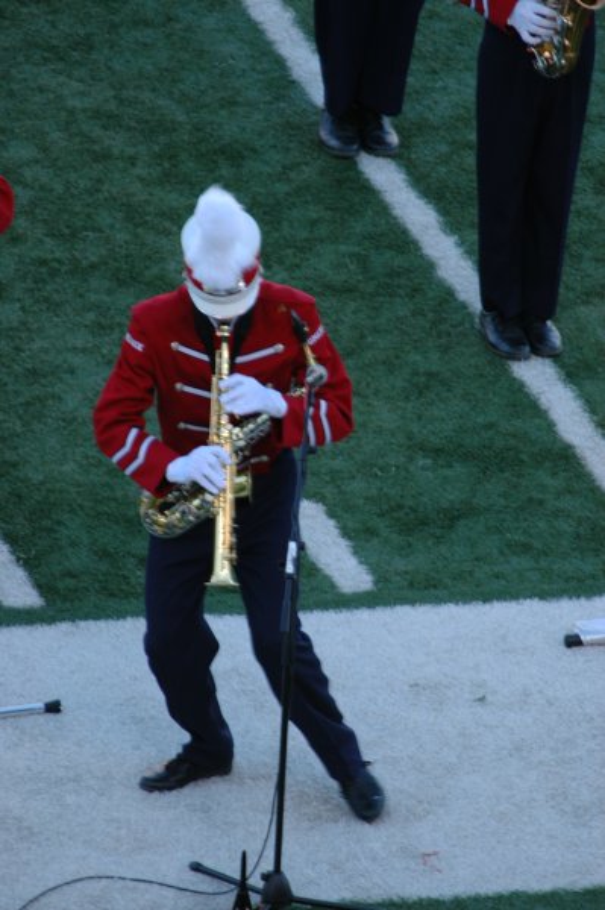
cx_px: 302
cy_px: 455
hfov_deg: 2.3
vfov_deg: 3.4
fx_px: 15150
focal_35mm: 600
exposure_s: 1/125
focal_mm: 400
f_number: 5.6
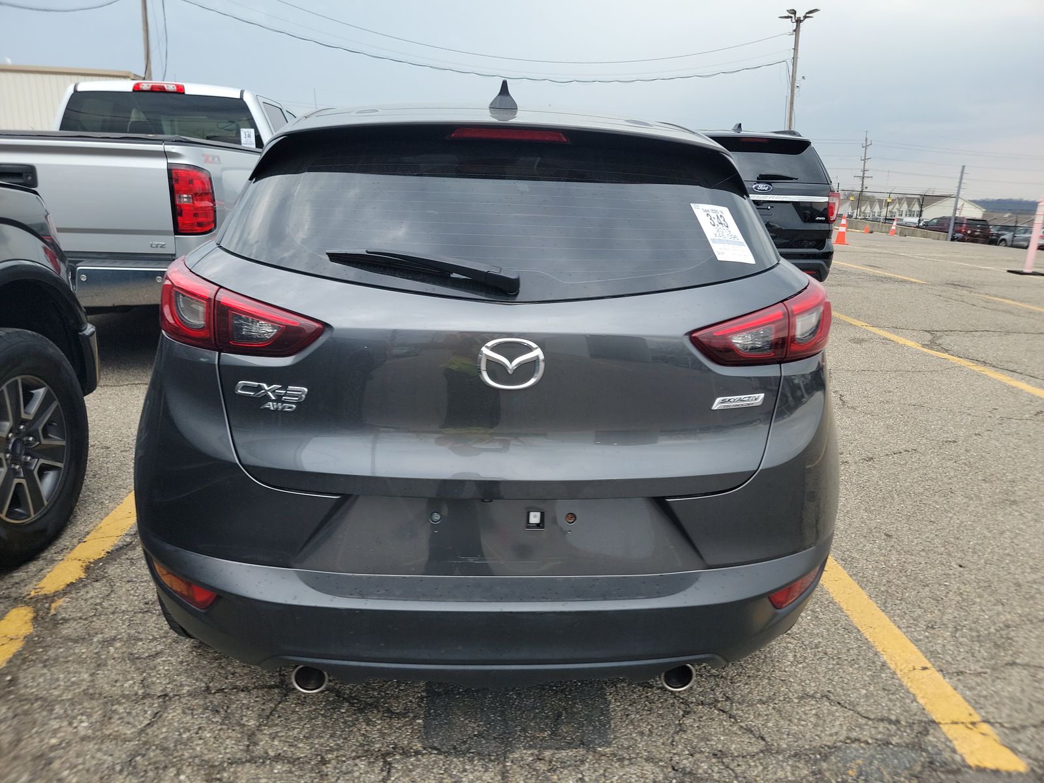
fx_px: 724
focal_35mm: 24
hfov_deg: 71.6
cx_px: 522
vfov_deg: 56.8
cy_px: 392
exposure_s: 1/119
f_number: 1.8
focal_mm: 6.7
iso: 53
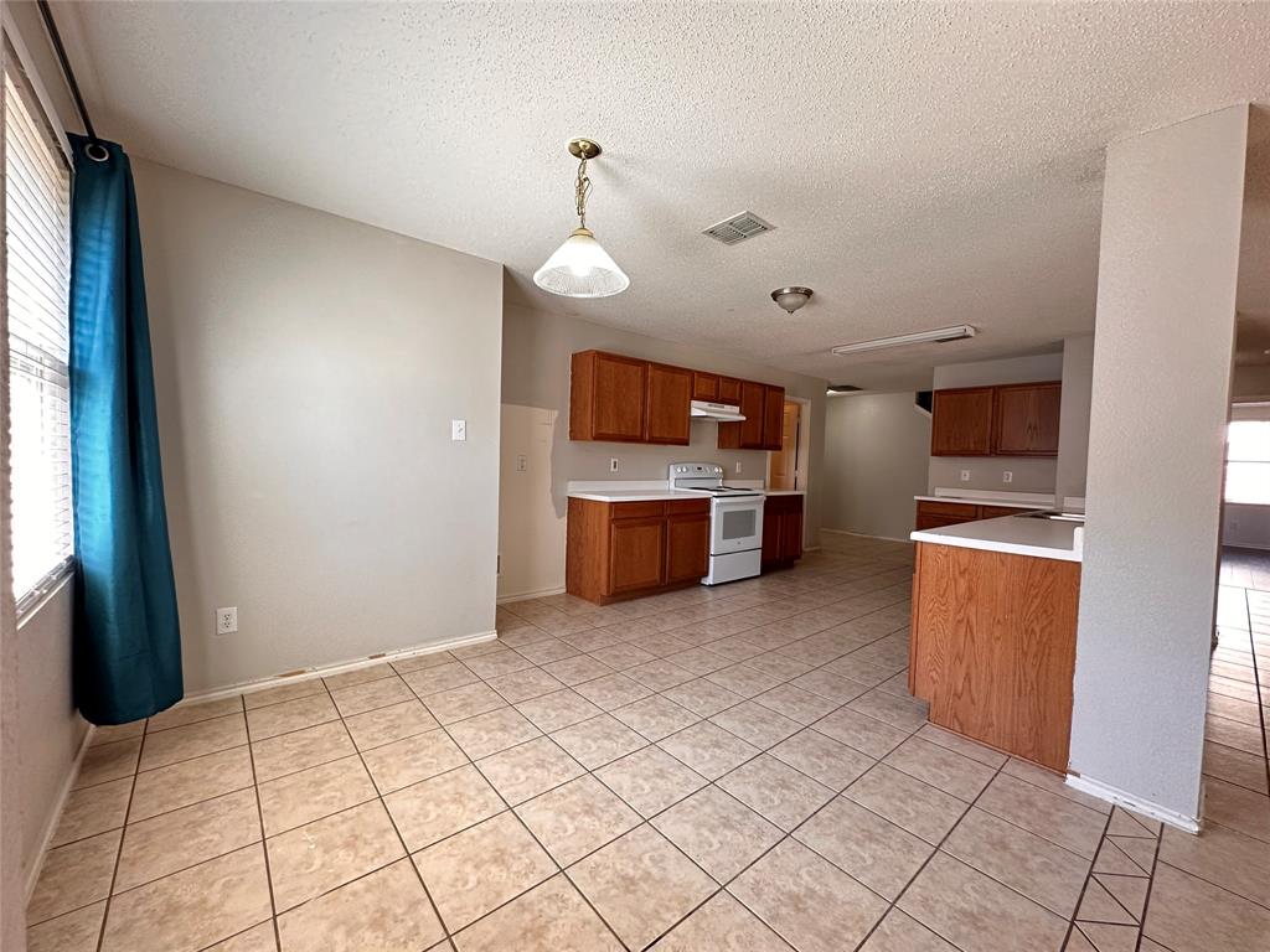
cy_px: 476
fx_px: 514
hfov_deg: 102.1
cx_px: 635
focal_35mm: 14
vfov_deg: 85.7
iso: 250
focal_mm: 2.22
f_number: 2.2
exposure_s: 1/60
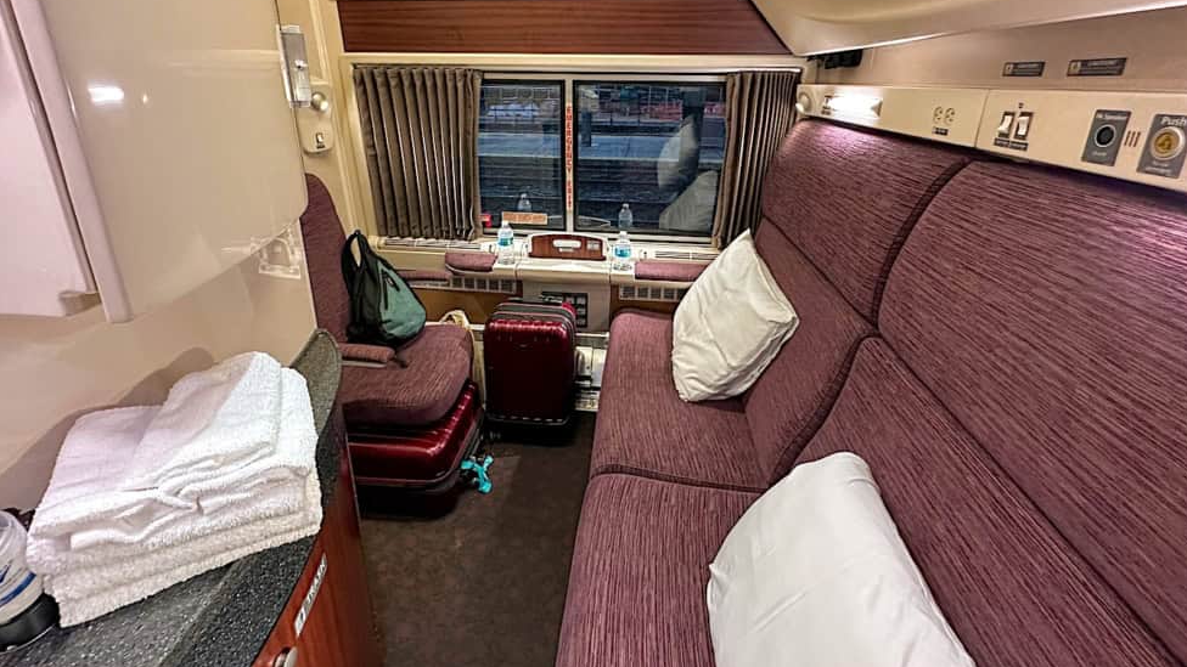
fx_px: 504
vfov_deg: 65.7
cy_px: 234
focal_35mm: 16
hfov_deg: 99.4
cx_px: 581
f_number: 2.2
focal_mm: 2.2
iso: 640
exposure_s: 1/60
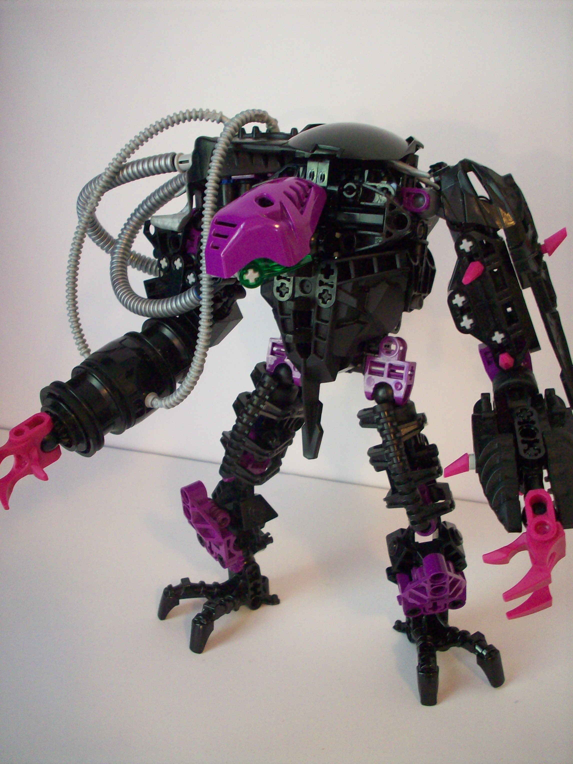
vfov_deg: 50.1
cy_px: 382
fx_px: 817
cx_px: 286
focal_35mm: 37
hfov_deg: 38.7
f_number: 2.8
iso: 162
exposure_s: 1/8
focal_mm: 6.2
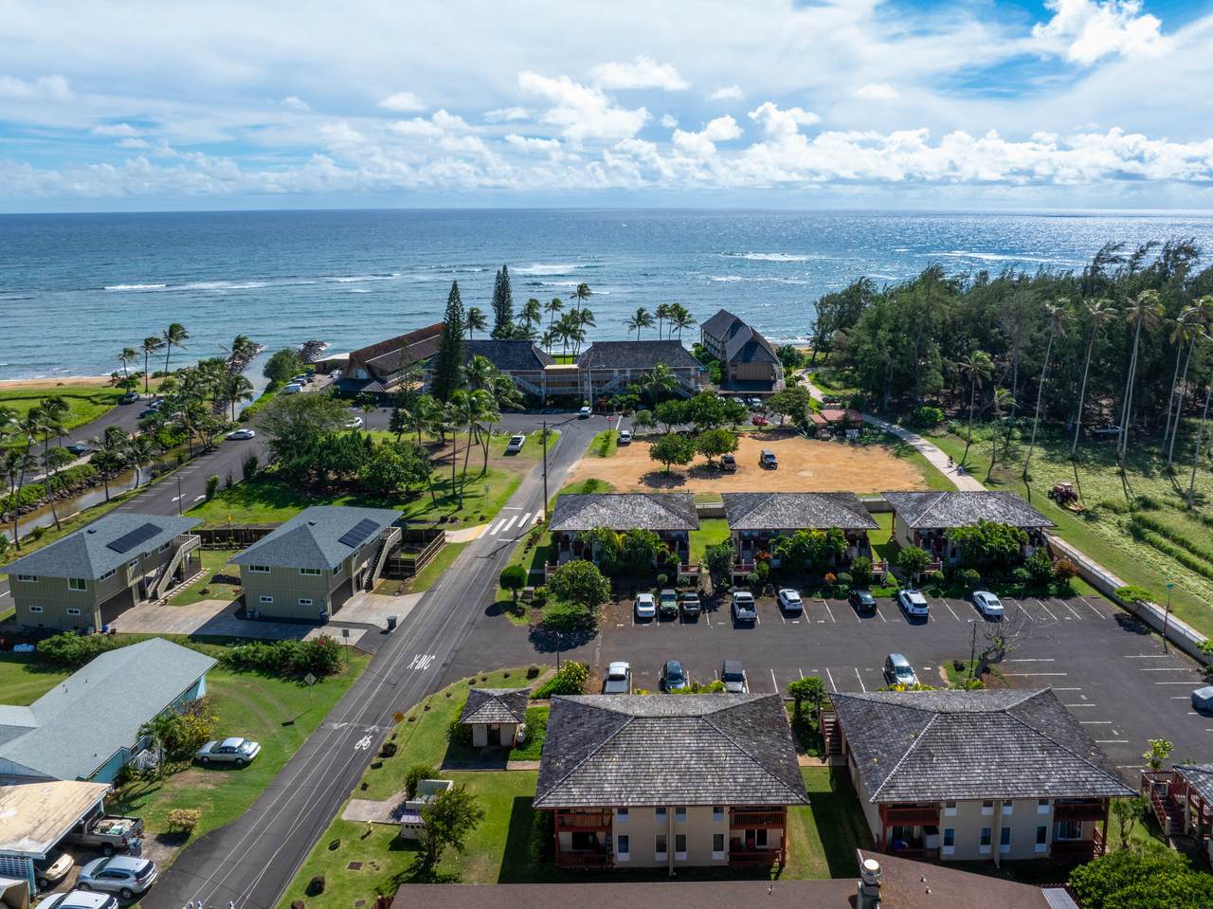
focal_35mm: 24
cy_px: 454
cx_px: 606
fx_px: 841
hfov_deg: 71.6
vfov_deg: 56.8
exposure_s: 1/400
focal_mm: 12.29
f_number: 8
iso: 100
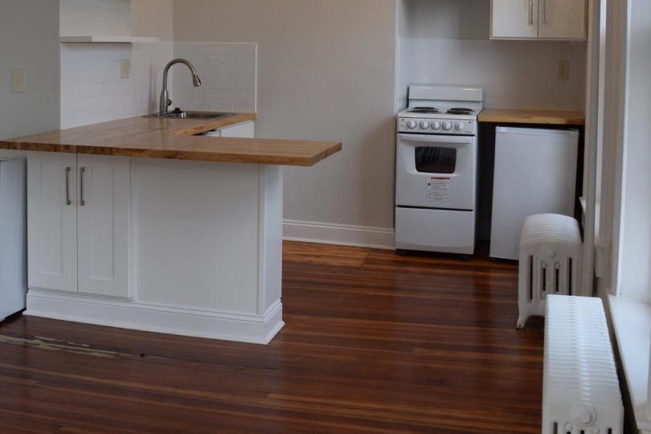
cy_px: 85
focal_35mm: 48
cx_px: 244
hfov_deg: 40.8
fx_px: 868
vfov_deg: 27.5
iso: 400
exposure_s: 1/100
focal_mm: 18
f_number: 5
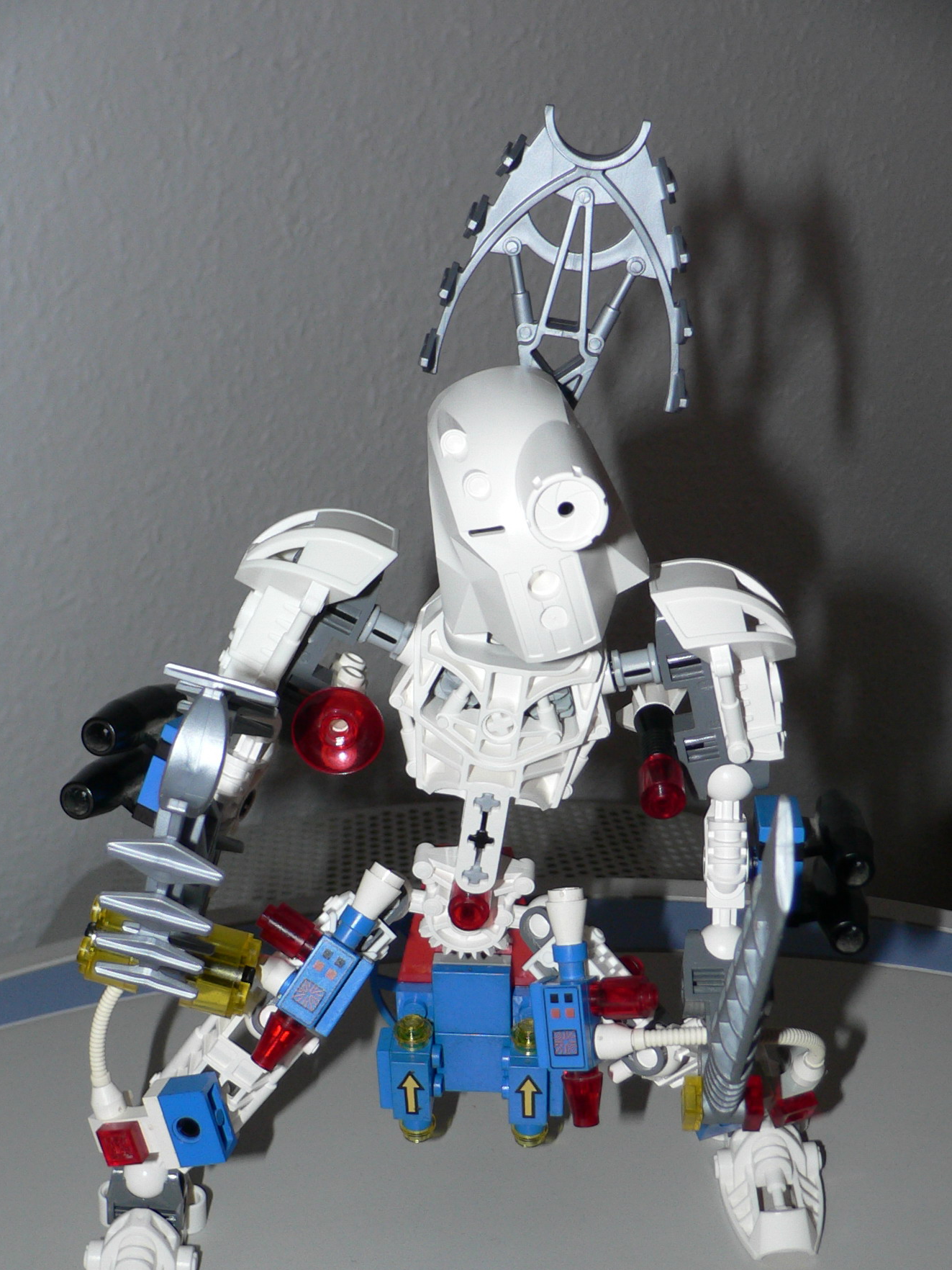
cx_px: 461
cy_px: 697
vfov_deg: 46.7
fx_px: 1467
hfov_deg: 36.0
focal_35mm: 40
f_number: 2.8
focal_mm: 4.6
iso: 80
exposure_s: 1/60
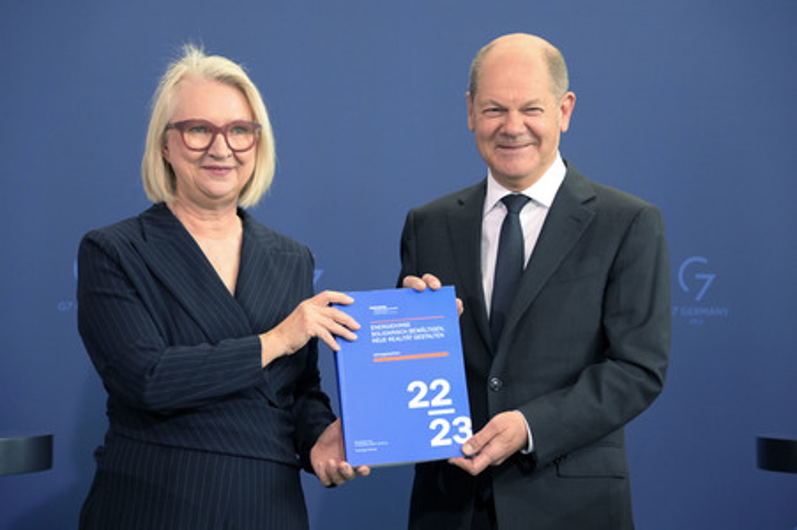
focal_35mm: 122
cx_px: 398
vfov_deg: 11.2
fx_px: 2699
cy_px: 265
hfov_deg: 16.8
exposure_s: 1/400
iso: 8000
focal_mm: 122
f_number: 5.6
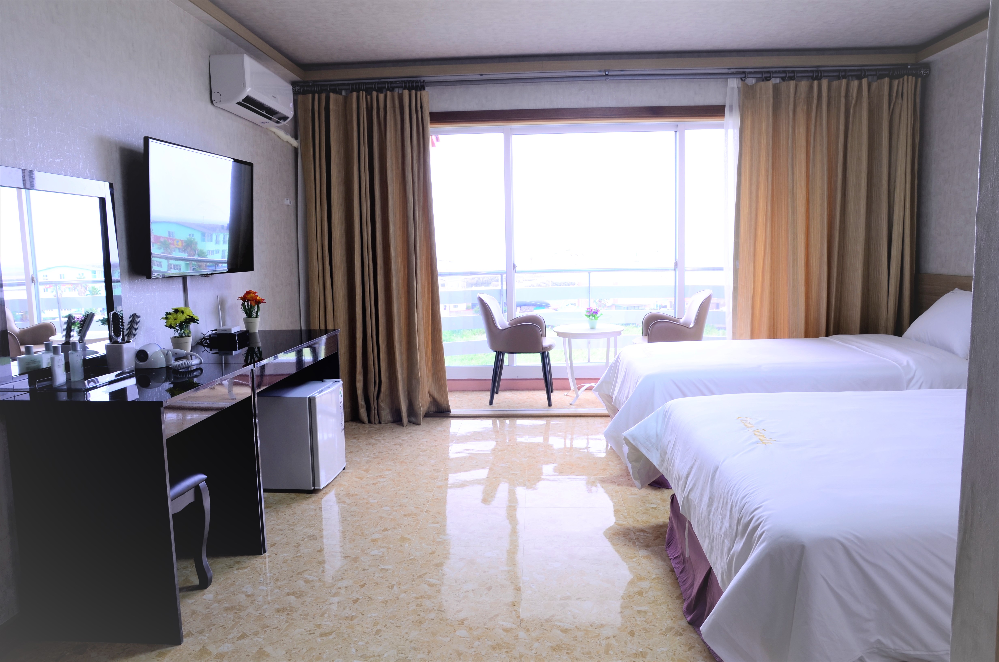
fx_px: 706
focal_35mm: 26
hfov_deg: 70.5
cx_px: 500
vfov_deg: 50.2
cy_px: 331
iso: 100
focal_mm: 17
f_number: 11
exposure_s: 1.3
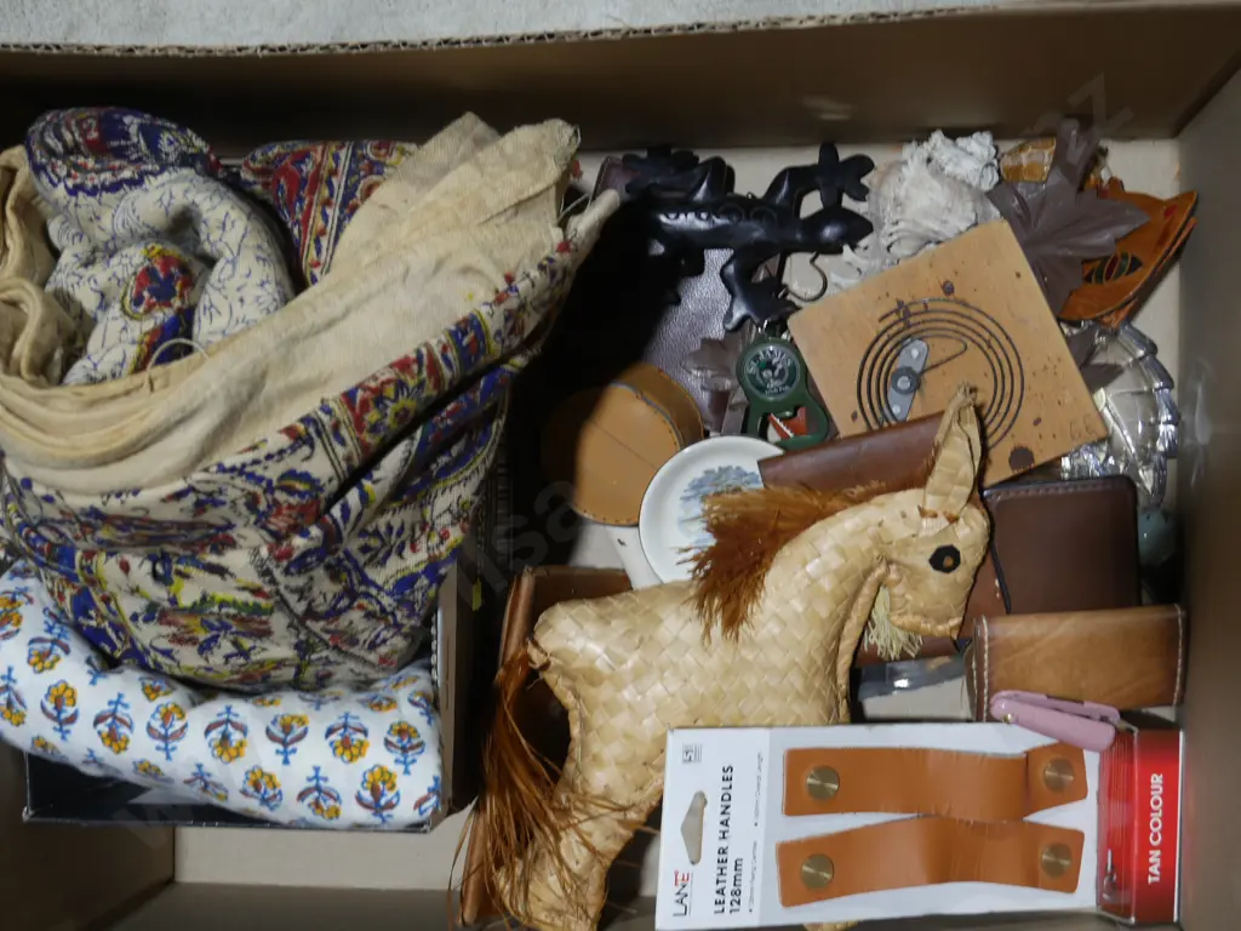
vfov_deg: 27.0
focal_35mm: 54
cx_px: 620
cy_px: 466
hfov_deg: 35.5
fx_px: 1936
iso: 320
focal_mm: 27
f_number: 5.3
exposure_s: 1/60
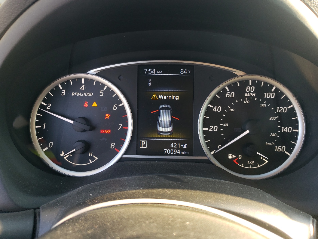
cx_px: 155
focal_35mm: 28
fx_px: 257
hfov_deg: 63.4
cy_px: 115
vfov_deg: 49.7
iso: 50
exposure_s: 1/109
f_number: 1.5
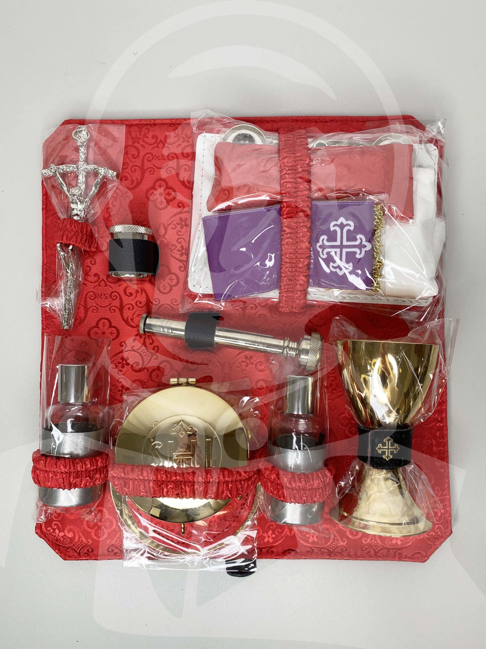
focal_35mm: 26
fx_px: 487
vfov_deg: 67.3
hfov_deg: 53.1
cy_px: 324
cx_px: 243
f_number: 1.8
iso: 32
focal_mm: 4.25
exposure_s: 1/122
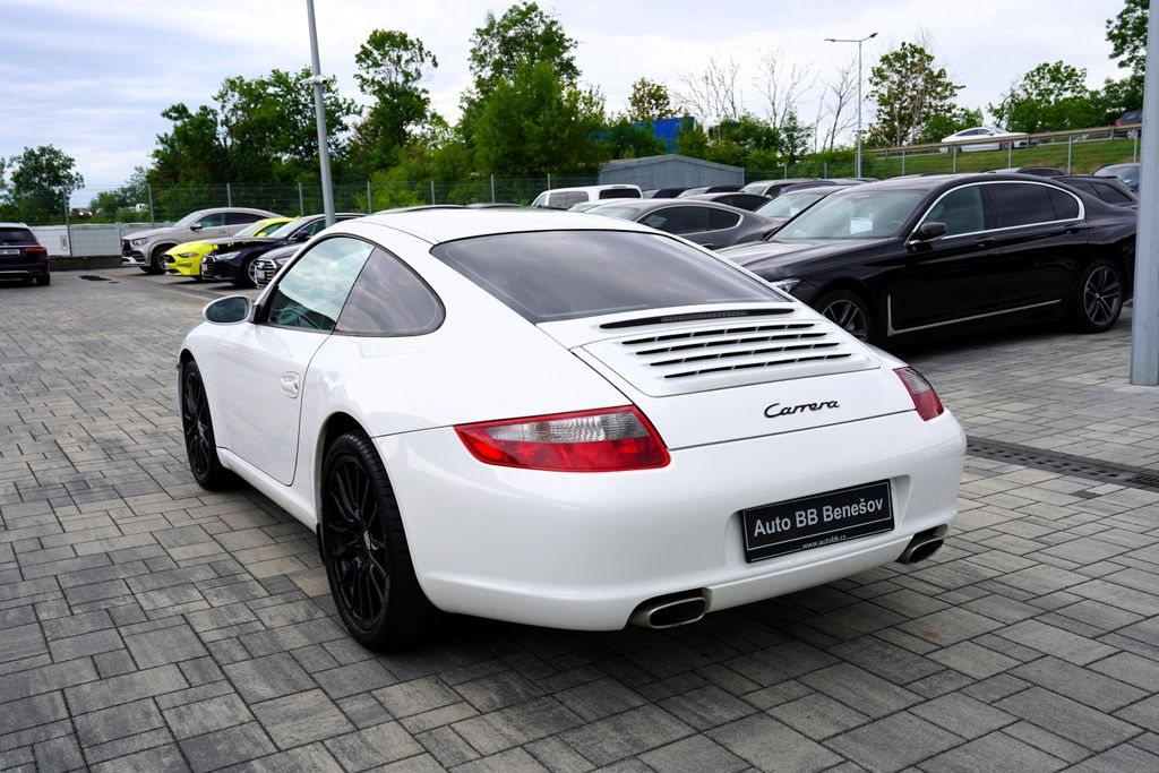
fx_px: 1062
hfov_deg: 57.2
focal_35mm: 33
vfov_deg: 40.0
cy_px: 386
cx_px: 580
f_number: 7.1
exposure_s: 1/100
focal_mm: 33
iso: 100
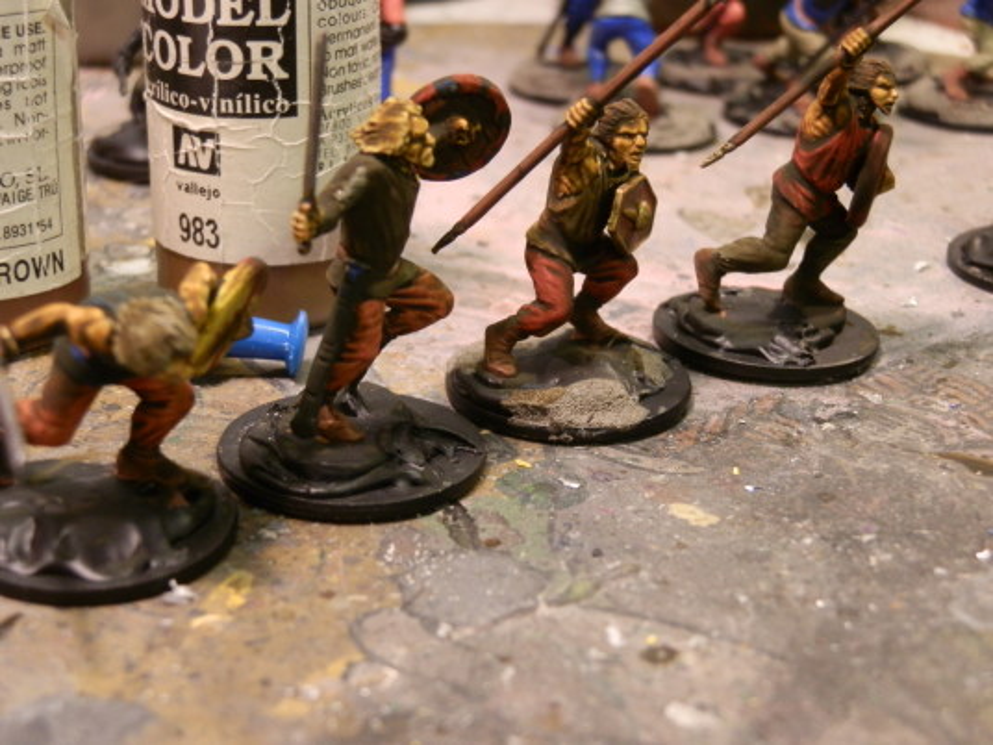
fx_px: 1750
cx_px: 496
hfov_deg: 31.7
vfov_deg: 24.0
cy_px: 372
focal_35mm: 61
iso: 200
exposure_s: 1/8
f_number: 3.7
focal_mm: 10.99
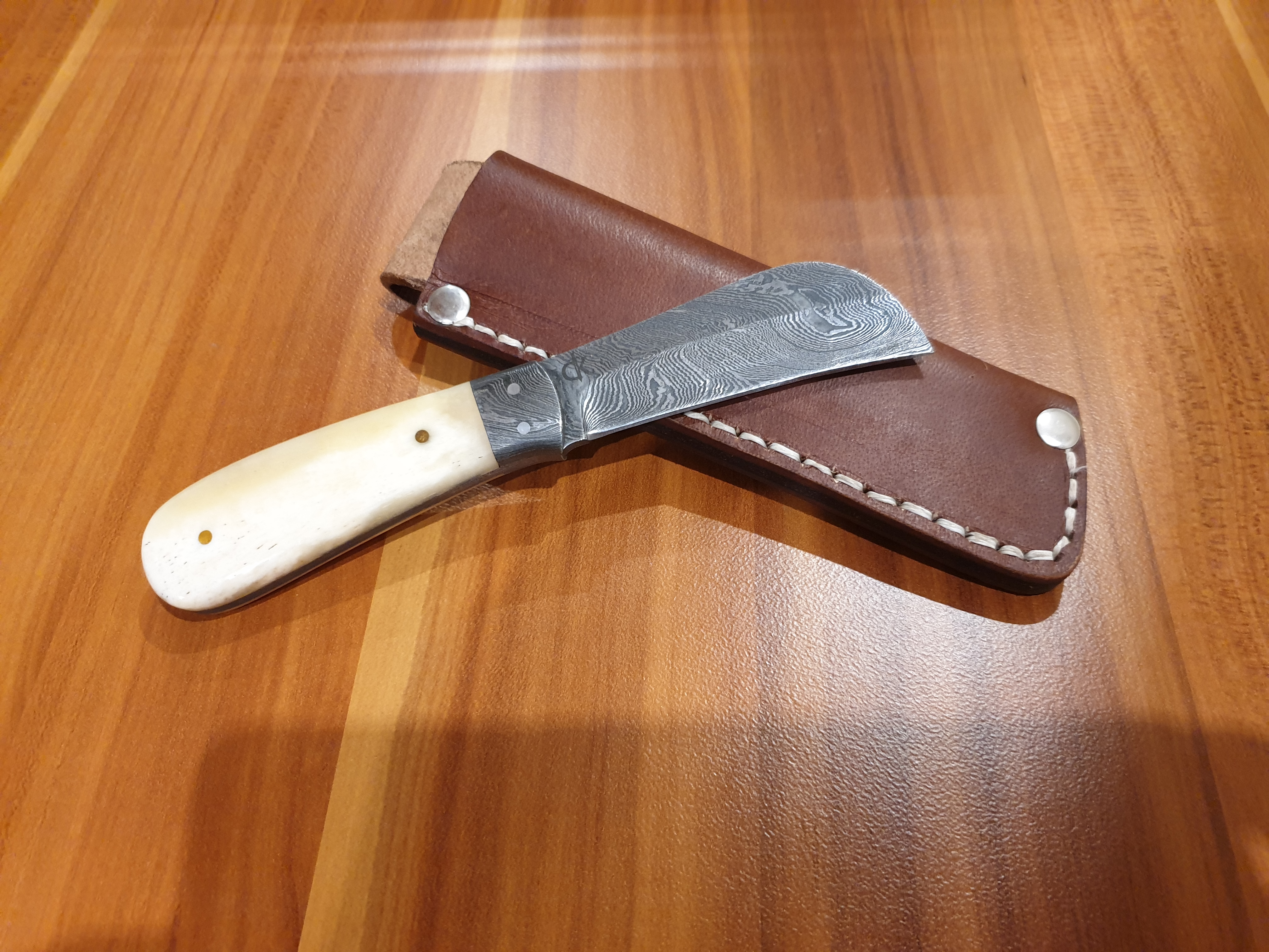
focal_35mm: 26
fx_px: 953
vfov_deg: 53.1
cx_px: 634
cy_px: 476
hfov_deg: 67.3
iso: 320
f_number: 1.5
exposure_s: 1/25
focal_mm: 4.3
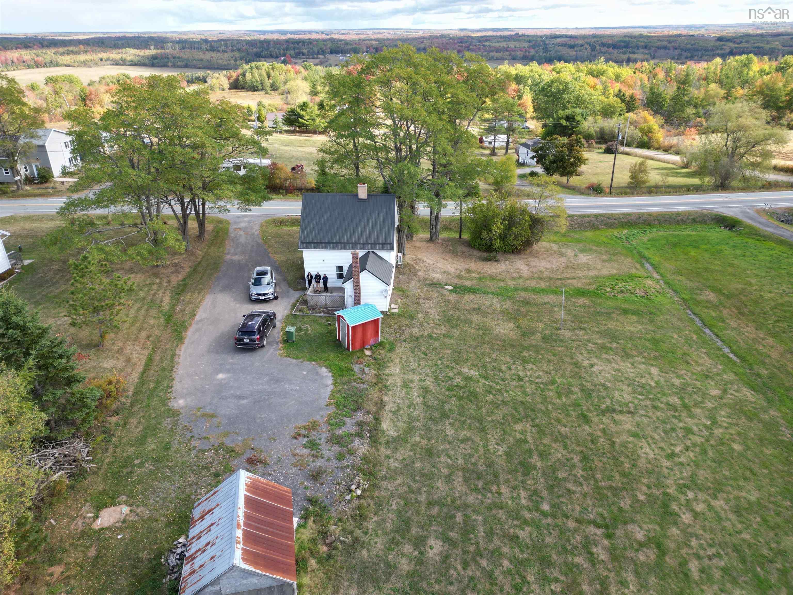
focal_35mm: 24
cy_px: 298
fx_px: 550
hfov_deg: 71.6
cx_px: 396
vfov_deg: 56.8
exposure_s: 1/1000
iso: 140
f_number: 1.7
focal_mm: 6.72
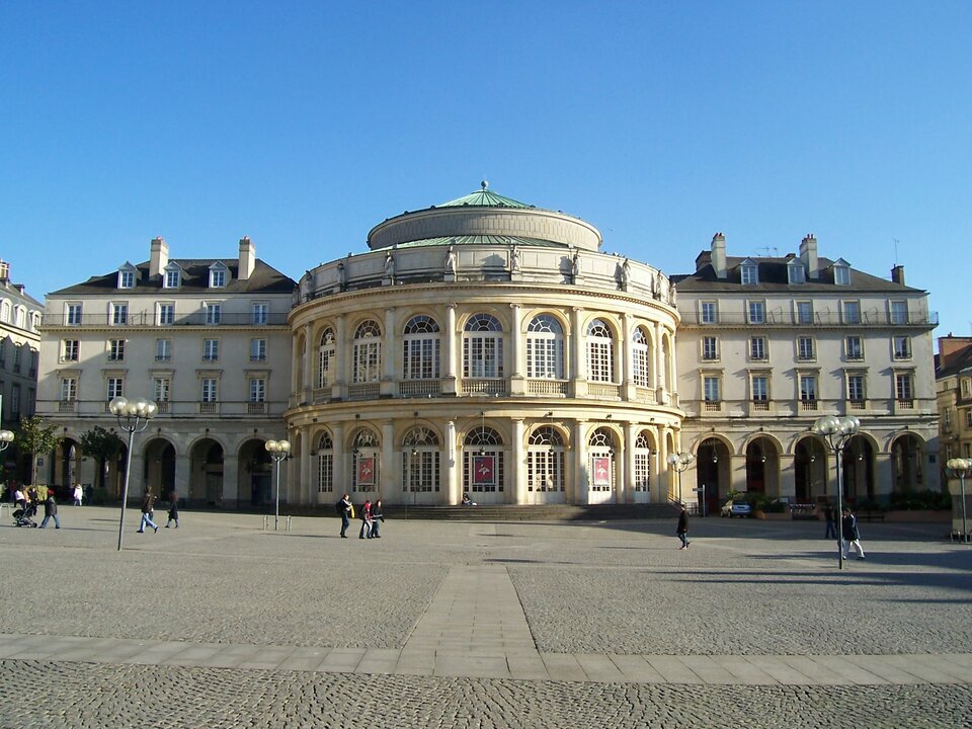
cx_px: 486
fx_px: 955
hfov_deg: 54.0
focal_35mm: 34
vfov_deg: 41.8
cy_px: 364
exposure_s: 1/350
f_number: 5.6
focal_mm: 5.6
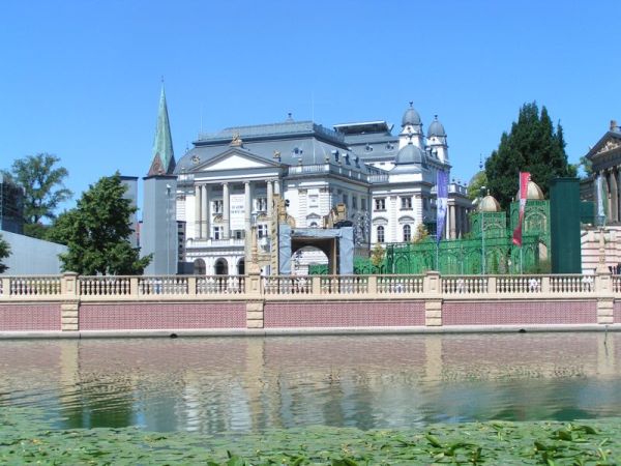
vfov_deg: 25.7
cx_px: 310
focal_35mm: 57
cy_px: 233
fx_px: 1023
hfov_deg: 33.8
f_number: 5
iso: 50
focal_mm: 8.7
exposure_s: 1/500
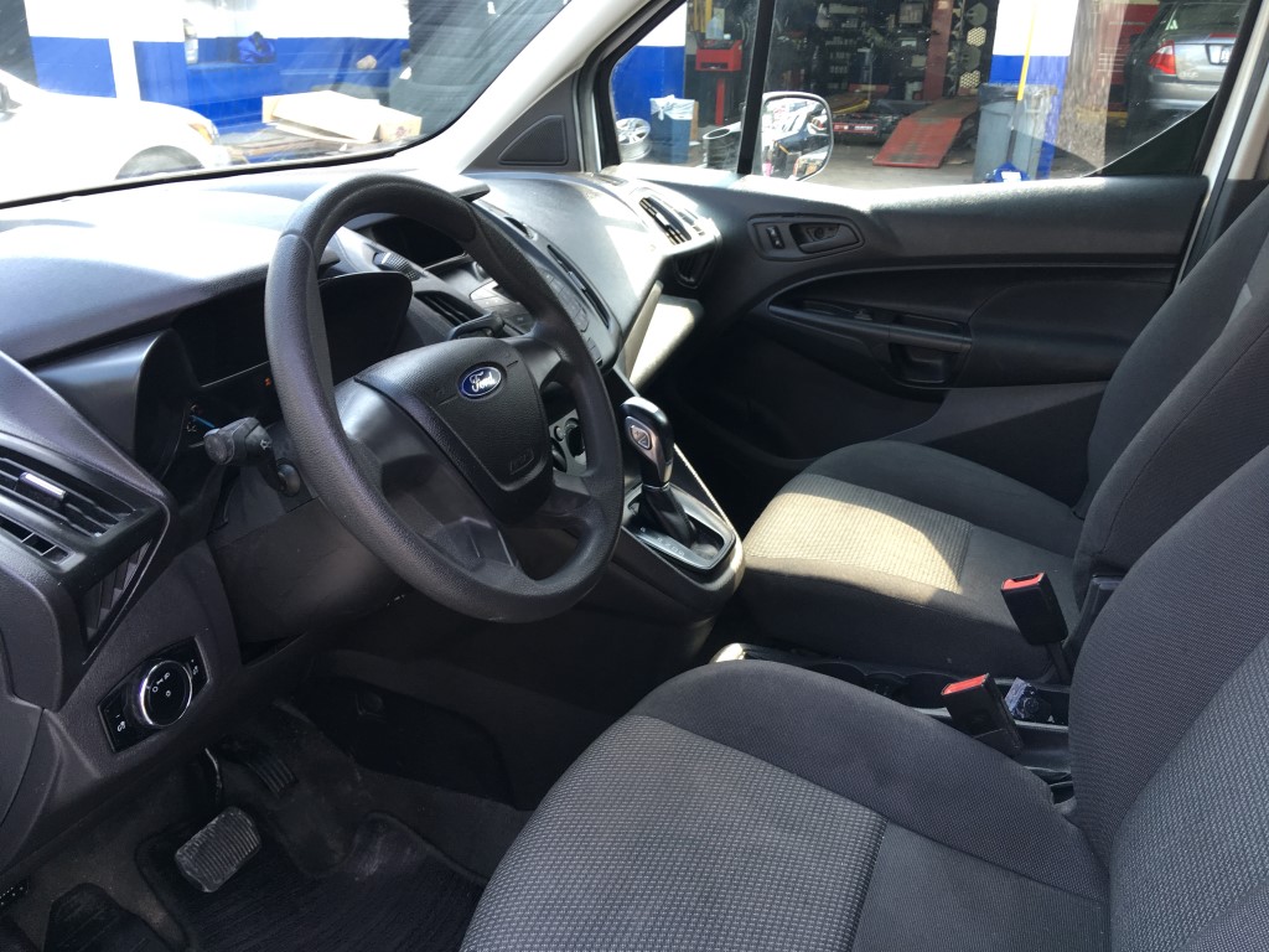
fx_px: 1063
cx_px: 634
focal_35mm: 29
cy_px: 476
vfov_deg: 48.2
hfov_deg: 61.7
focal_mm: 4.15
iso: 32
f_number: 2.2
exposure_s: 1/60
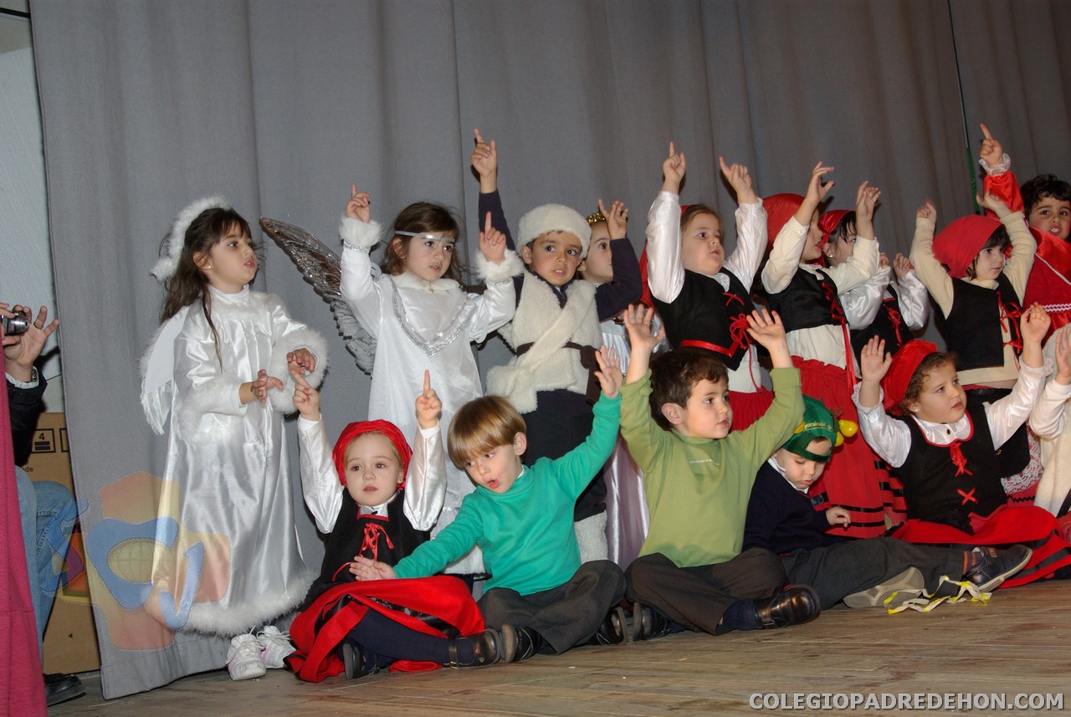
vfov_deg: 30.9
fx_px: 1296
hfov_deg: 44.9
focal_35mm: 44
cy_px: 358
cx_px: 536
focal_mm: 29
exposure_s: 1/45
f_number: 5.6
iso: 400
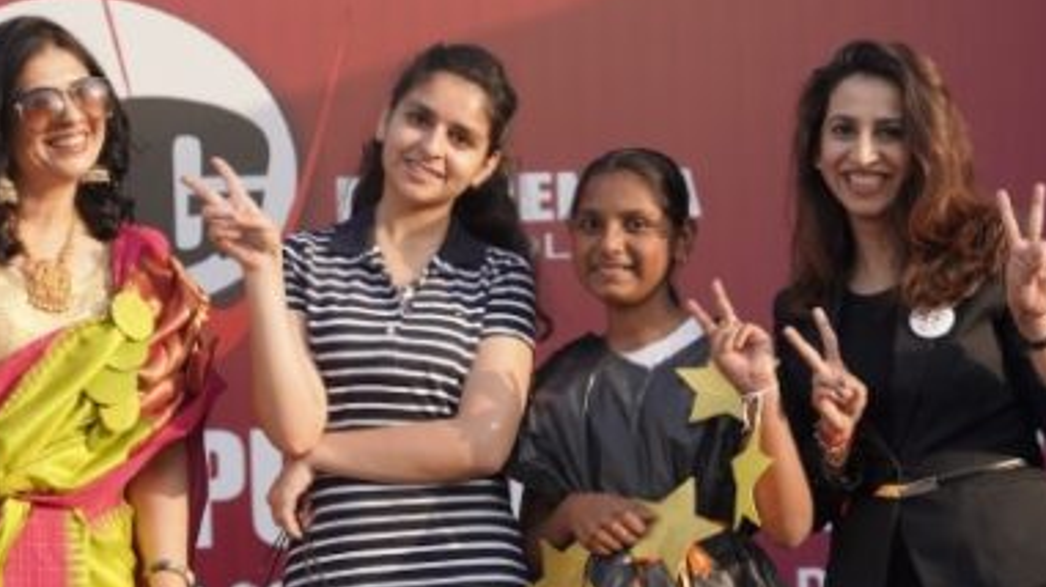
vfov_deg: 9.0
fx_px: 3715
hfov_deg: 16.0
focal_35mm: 134
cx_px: 437
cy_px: 395
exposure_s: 1/200
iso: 100
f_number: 5
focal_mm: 70
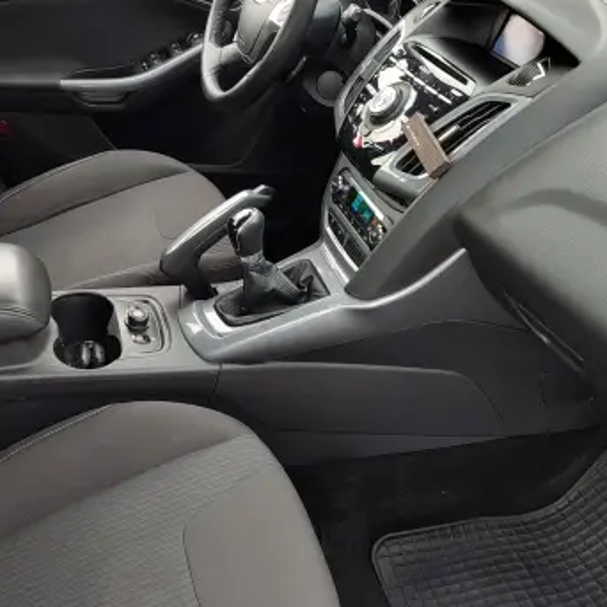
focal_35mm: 38
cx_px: 277
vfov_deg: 43.8
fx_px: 754
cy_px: 291
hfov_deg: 43.8
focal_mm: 5.56
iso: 129
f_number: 1.8
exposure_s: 1/50
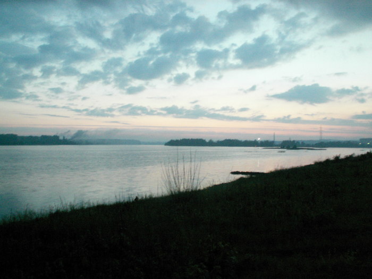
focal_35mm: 35
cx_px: 186
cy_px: 140
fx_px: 376
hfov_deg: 52.6
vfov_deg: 40.7
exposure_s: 1/2.5
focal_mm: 5.86
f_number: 2.8
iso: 320
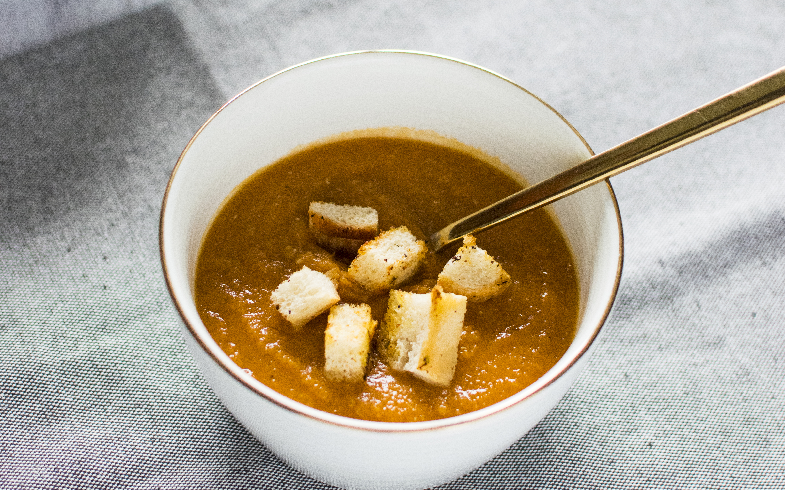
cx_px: 394
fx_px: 1728
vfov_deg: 16.1
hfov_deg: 25.6
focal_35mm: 81
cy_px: 172
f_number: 2.5
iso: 1000
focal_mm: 35
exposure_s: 1/1000
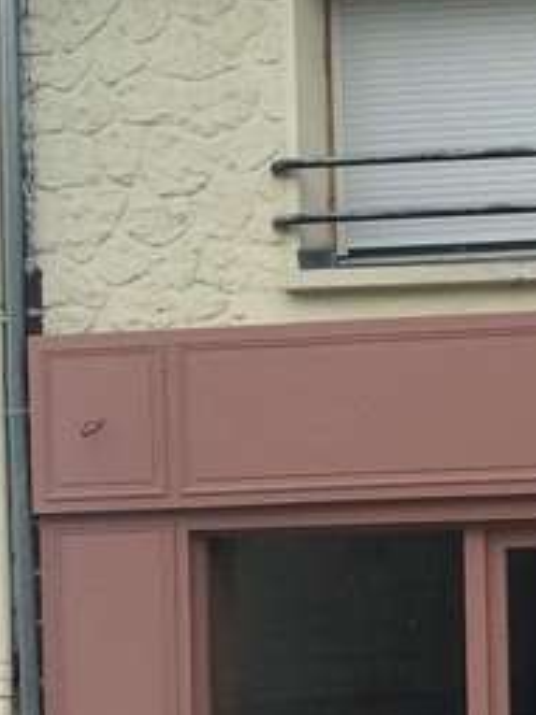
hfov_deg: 13.8
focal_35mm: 91
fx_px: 1880
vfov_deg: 21.4
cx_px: 1072
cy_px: 541
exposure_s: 1/466
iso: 32
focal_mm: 4.15
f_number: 2.2
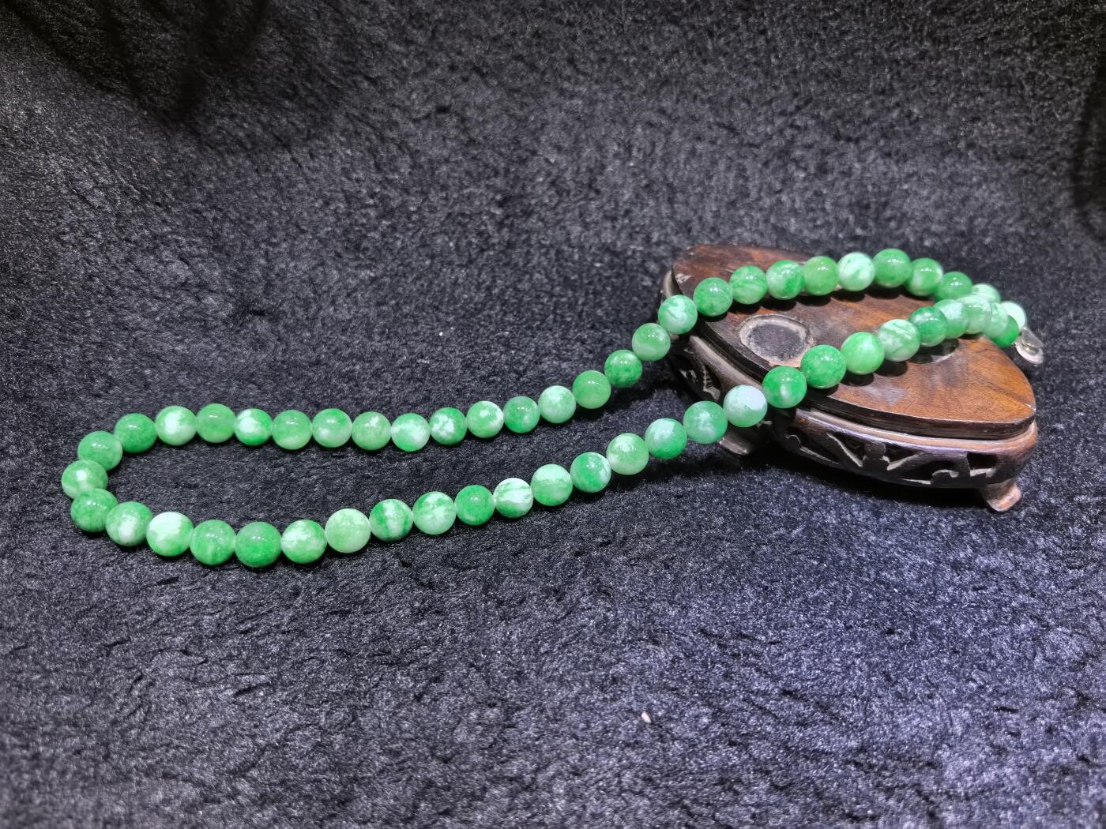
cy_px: 414
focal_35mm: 27
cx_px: 553
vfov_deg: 51.4
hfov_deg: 65.3
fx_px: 863
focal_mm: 6.98
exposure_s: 1/100
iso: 250
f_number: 2
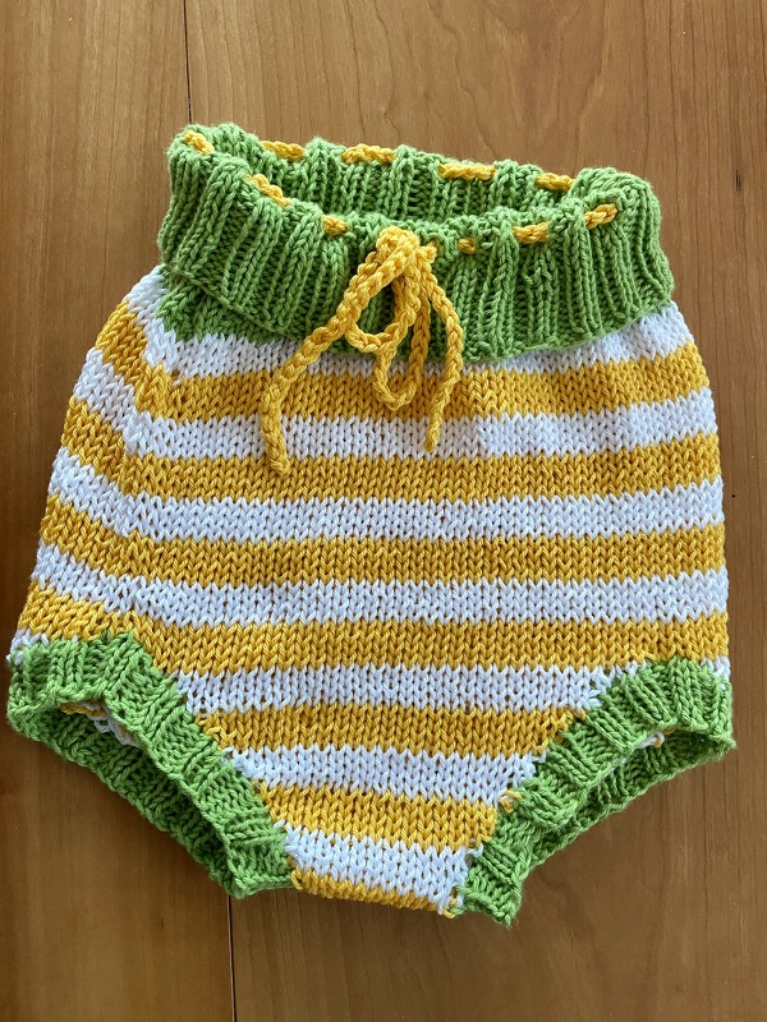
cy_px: 511
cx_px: 384
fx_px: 768
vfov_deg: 67.3
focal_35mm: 26
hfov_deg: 53.1
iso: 200
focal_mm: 4.25
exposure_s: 1/60
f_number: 1.8
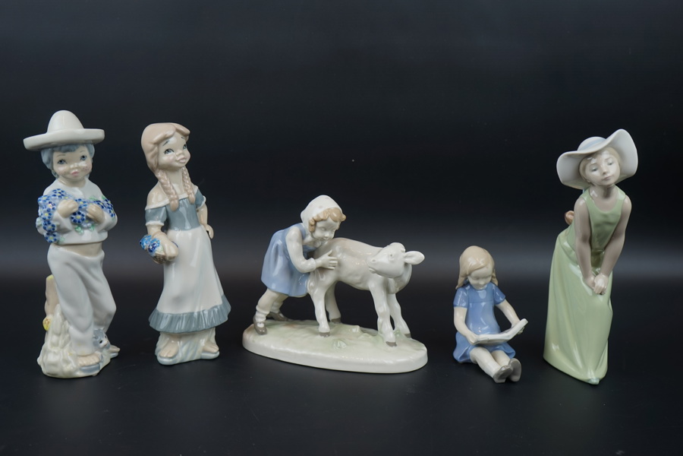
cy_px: 228
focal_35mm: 41
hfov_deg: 47.4
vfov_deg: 32.6
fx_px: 778
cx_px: 342
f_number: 5.6
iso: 100
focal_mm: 41
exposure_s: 1/80
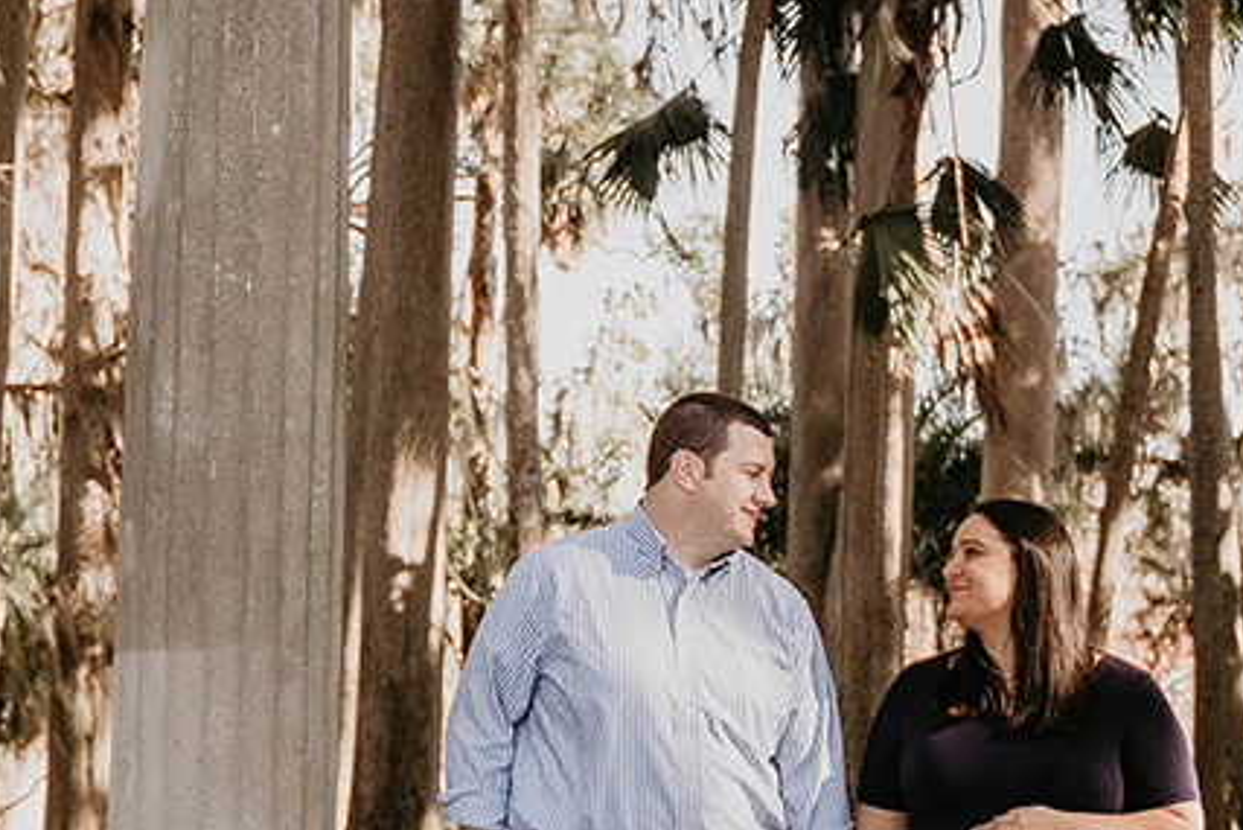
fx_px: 3626
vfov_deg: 13.0
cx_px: 867
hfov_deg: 19.4
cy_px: 220
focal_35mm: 105
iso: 200
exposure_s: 1/320
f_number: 2.8
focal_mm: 28
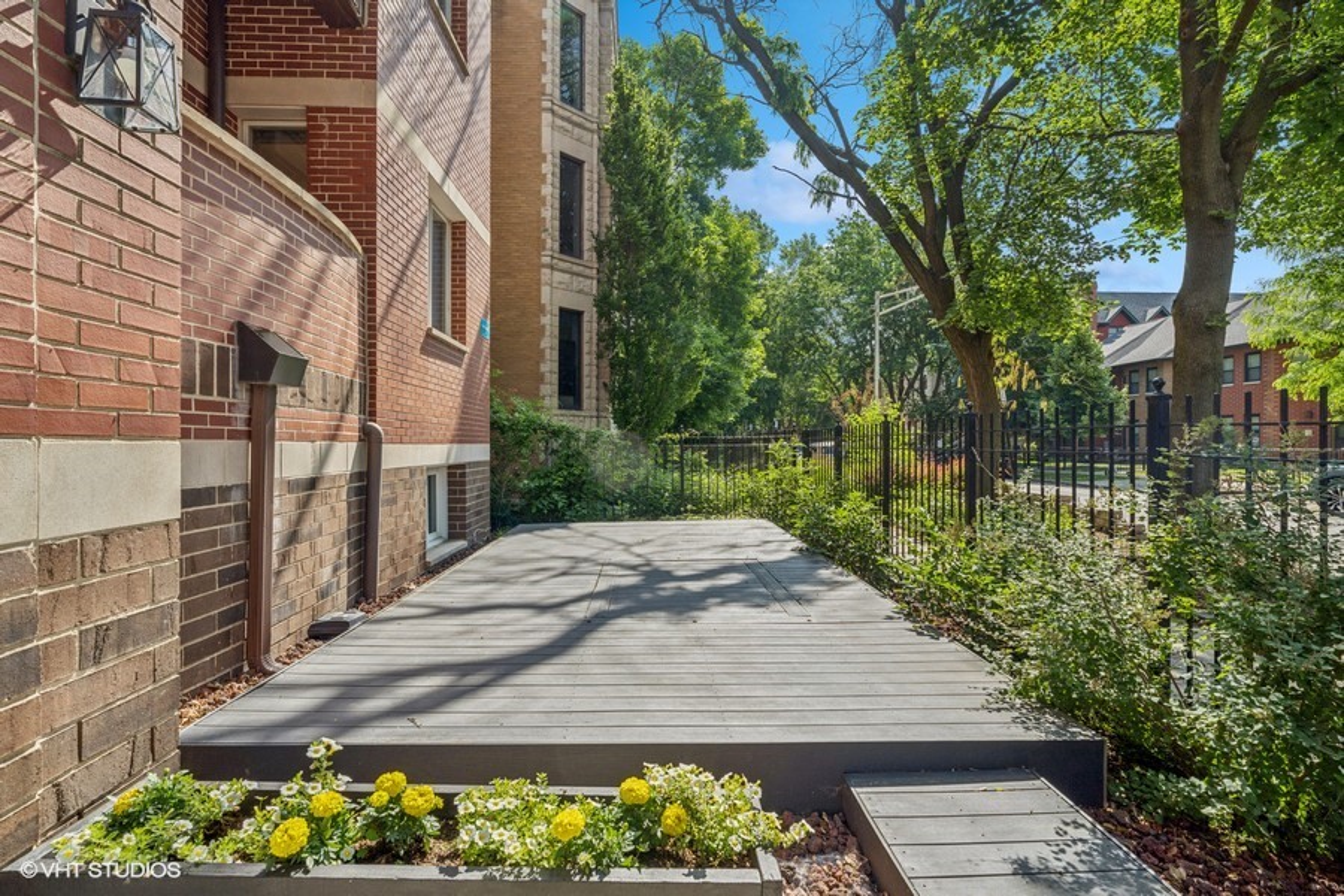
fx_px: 597
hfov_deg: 96.7
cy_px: 448
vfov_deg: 73.7
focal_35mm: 16
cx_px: 672
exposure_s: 1/500
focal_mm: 16
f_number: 8
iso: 320
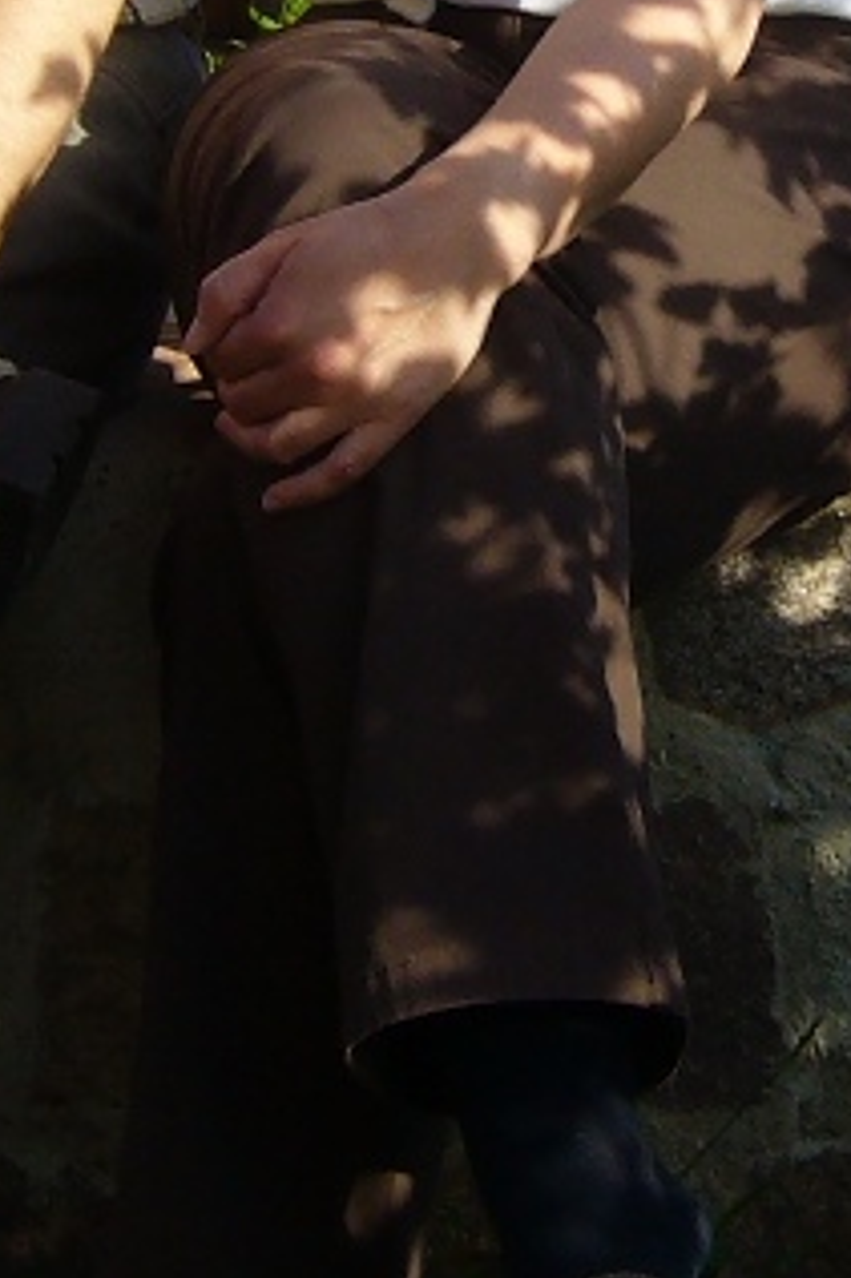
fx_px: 5218
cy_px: 56
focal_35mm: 147
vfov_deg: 13.8
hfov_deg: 9.3
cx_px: 561
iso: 80
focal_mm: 5.8
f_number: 5.6
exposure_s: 1/160
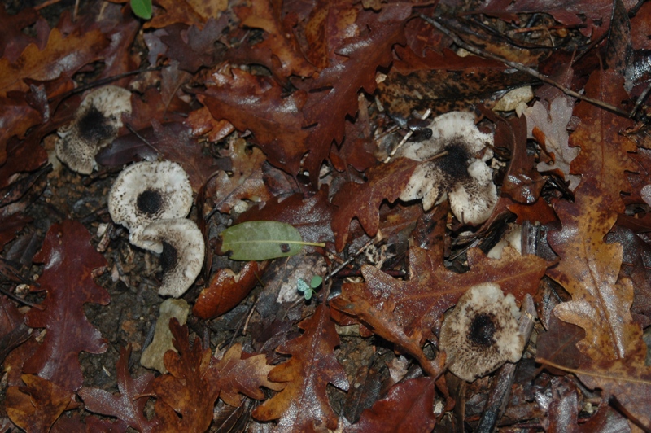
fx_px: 1680
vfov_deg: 14.7
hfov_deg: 21.9
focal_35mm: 93
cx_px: 326
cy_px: 216
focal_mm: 62
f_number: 5
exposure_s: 1/60
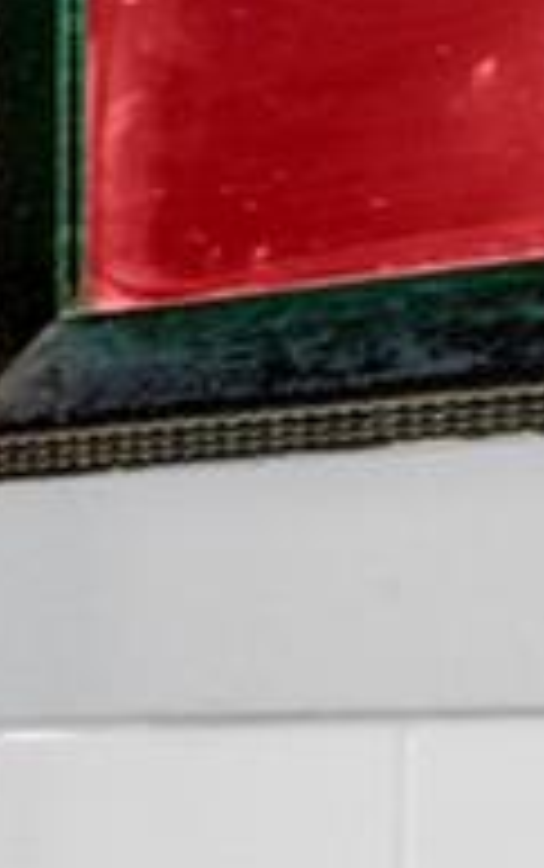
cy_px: 1028
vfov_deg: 11.9
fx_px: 4095
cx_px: -2046
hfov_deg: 5.8
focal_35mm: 173
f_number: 11
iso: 640
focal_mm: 16
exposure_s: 1/15
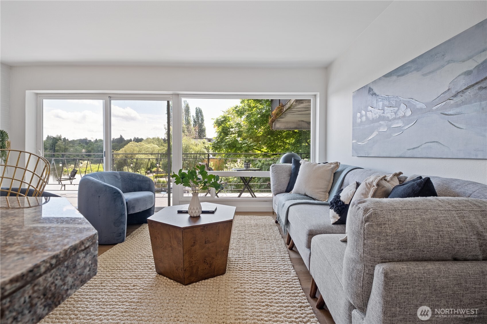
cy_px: 162
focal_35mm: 15
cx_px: 244
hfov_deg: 100.4
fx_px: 203
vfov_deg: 77.3
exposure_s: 1/4
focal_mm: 10
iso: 160
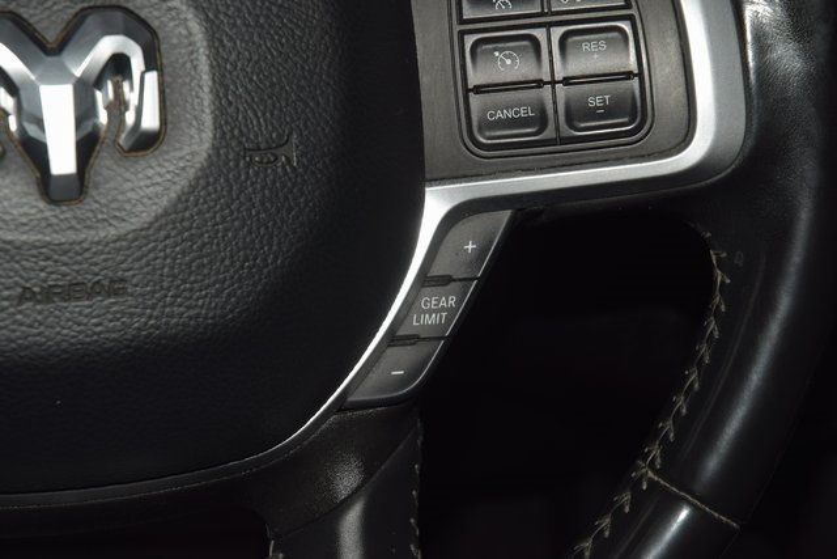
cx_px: 418
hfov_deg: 19.5
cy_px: 280
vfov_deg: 13.0
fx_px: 2442
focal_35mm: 105
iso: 100
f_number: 8
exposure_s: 1/125
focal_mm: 70
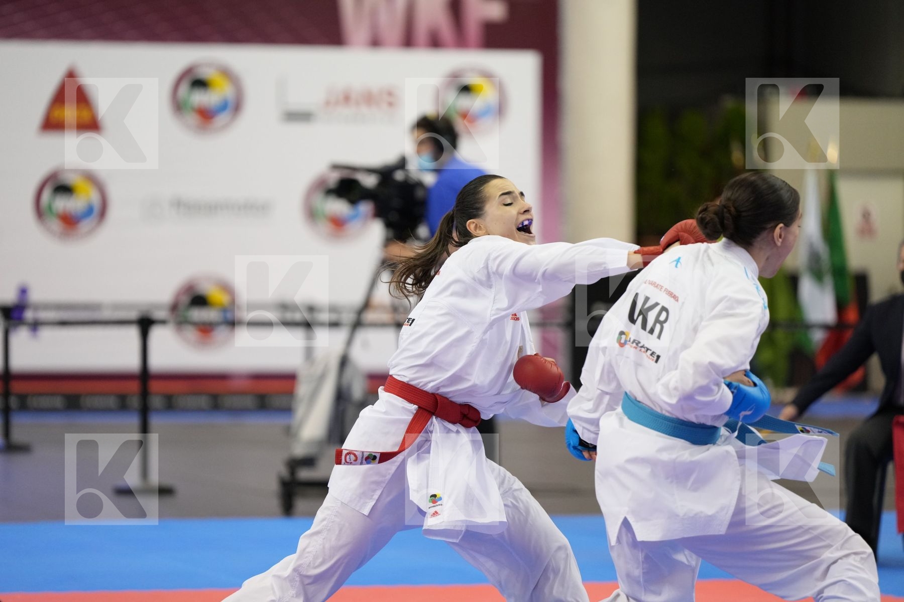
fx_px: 4218
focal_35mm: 168
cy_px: 301
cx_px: 452
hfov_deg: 12.2
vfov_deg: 8.2
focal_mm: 168
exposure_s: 1/1000
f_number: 2.8
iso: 3200
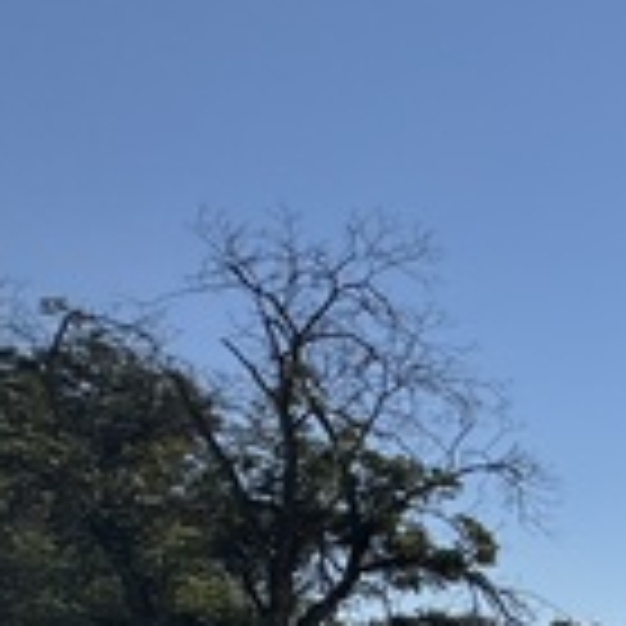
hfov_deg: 16.4
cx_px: 1414
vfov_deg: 27.7
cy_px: 671
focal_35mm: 57
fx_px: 1166
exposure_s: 1/3906
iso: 40
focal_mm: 2.22
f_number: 2.2
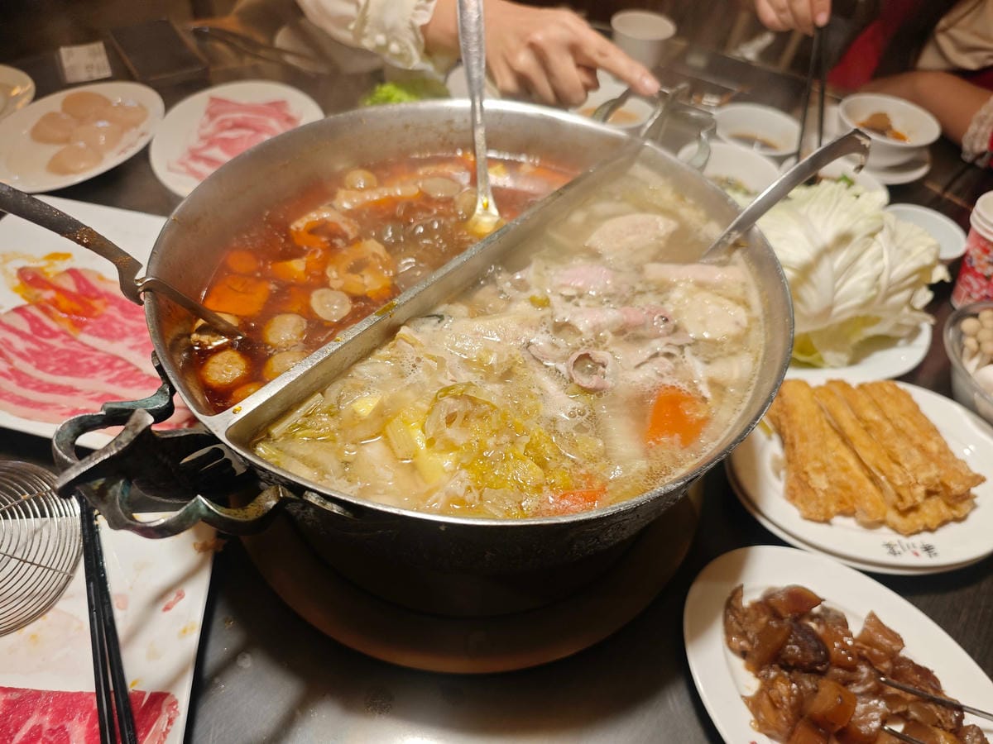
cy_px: 372
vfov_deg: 58.9
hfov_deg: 73.9
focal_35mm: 23
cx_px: 496
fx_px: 660
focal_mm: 8.72
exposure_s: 1/60
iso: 200
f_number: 1.63
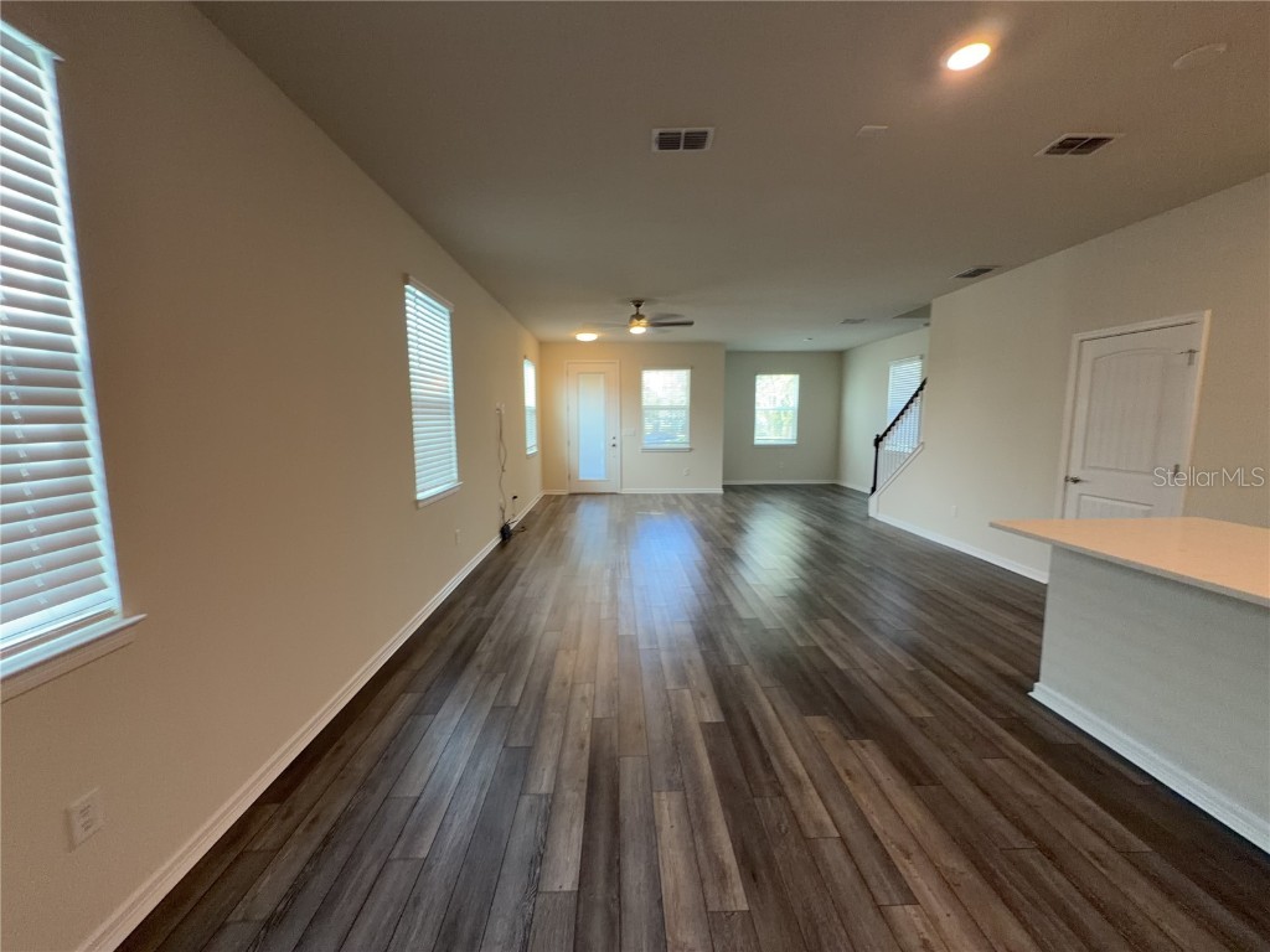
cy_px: 476
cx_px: 635
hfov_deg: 102.1
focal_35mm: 14
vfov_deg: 85.7
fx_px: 514
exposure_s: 1/30
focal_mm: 2.22
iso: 100
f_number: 2.2
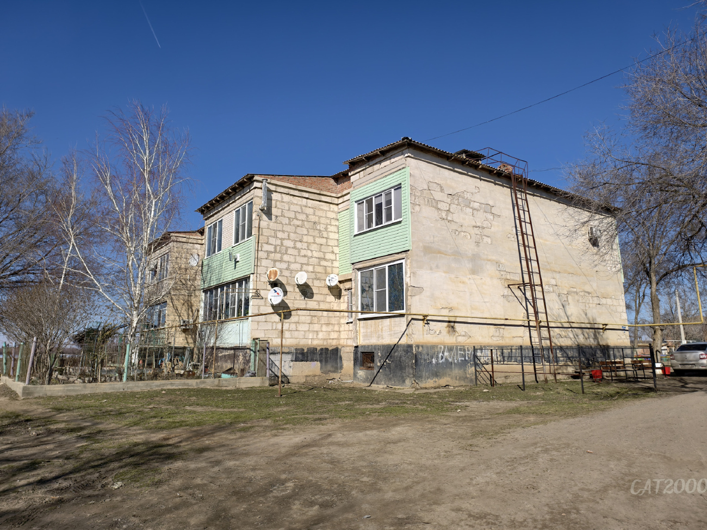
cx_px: 354
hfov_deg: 73.9
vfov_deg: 58.9
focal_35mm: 23
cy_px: 265
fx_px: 470
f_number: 1.57
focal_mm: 6.54
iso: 72
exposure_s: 1/4032
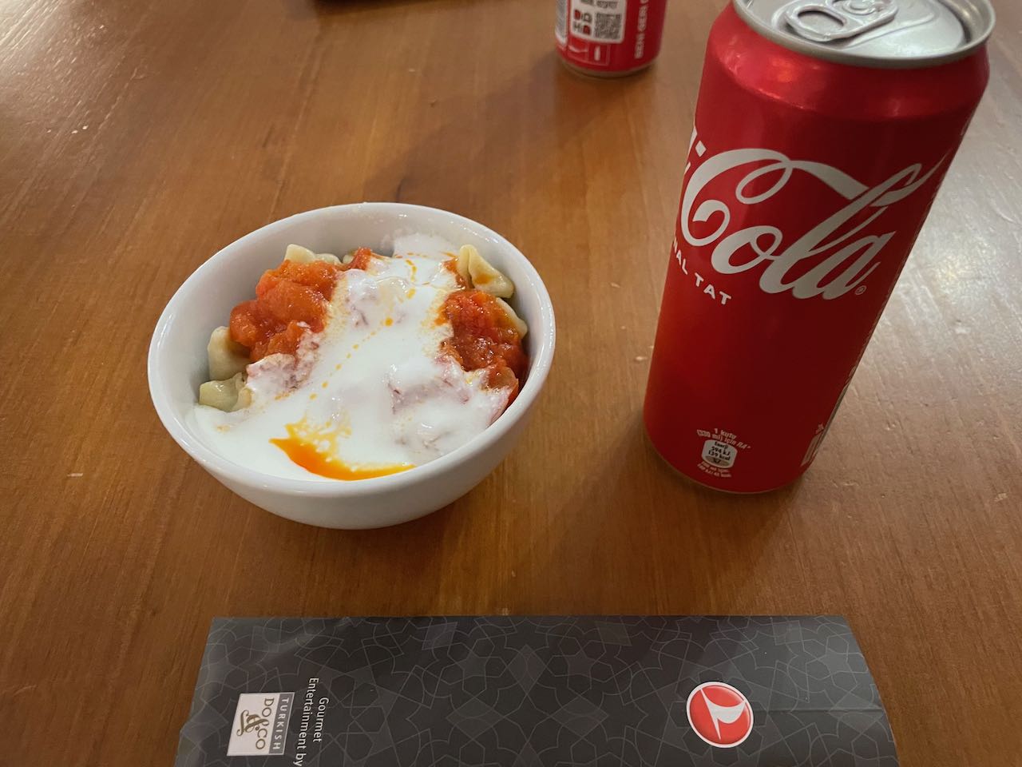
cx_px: 511
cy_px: 384
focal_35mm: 26
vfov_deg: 53.1
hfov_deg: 67.3
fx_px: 768
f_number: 1.6
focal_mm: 4.2
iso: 500
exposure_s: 1/33
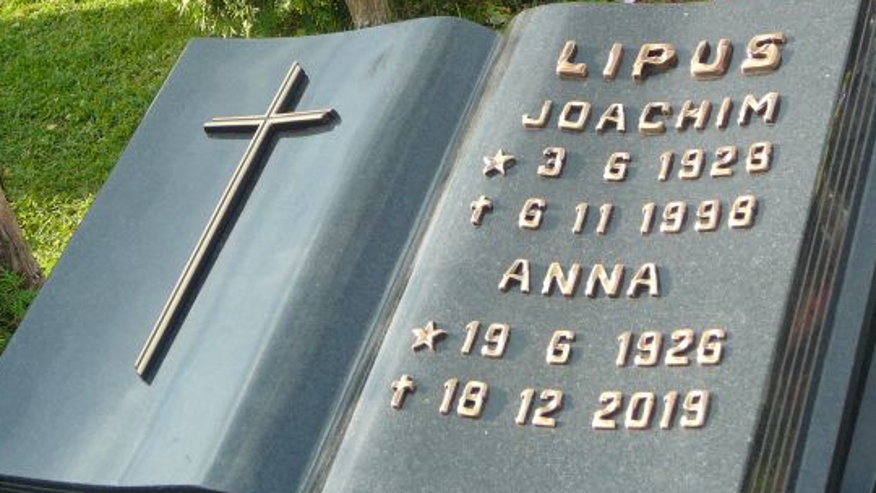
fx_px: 1650
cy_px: 219
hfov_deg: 29.7
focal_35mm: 71
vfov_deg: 17.0
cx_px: 394
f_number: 3.5
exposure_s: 1/160
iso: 80
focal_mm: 8.2
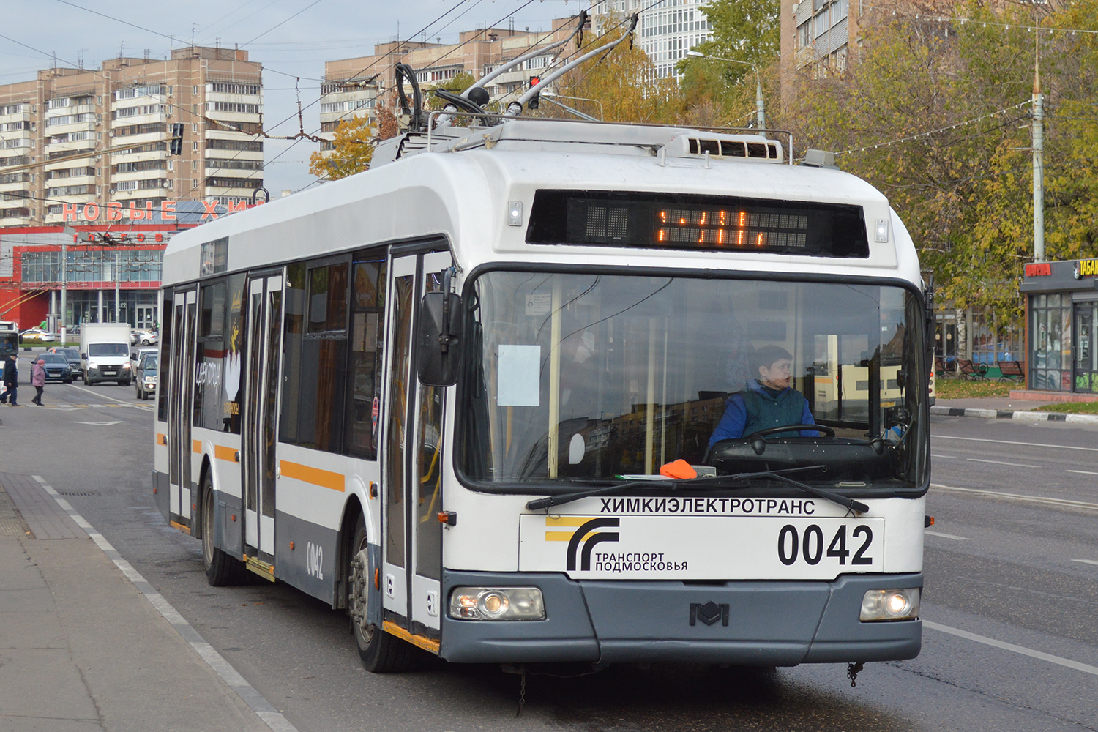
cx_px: 549
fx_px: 1830
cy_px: 366
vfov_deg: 22.6
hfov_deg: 33.4
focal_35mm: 60
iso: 400
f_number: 5.6
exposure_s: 1/800
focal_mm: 40
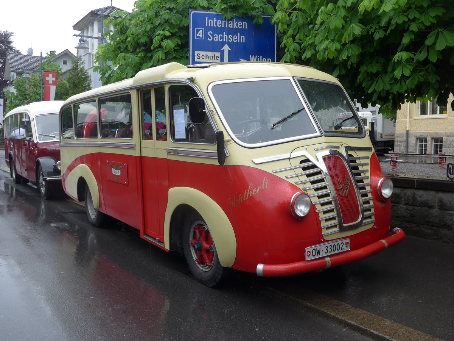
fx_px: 446
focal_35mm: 34
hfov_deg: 54.0
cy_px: 170
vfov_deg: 41.8
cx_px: 227
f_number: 2.8
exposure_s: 1/160
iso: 80
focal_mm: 7
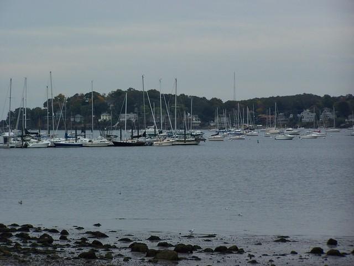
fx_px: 1627
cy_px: 133
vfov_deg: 9.3
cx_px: 177
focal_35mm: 159
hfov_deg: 12.4
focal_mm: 26.4
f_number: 3.2
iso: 80
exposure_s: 1/800
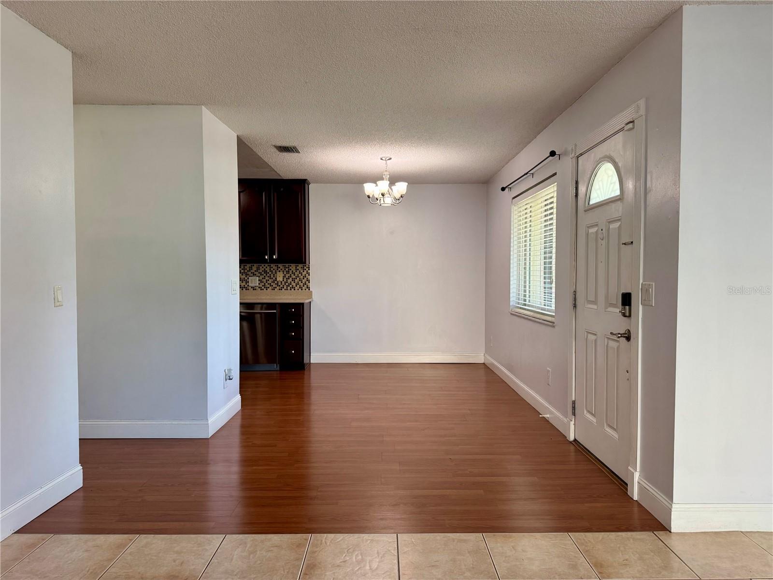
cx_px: 386
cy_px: 290
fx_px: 536
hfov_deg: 71.6
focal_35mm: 24
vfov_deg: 56.8
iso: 160
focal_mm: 6.76
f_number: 1.78
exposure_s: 1/120
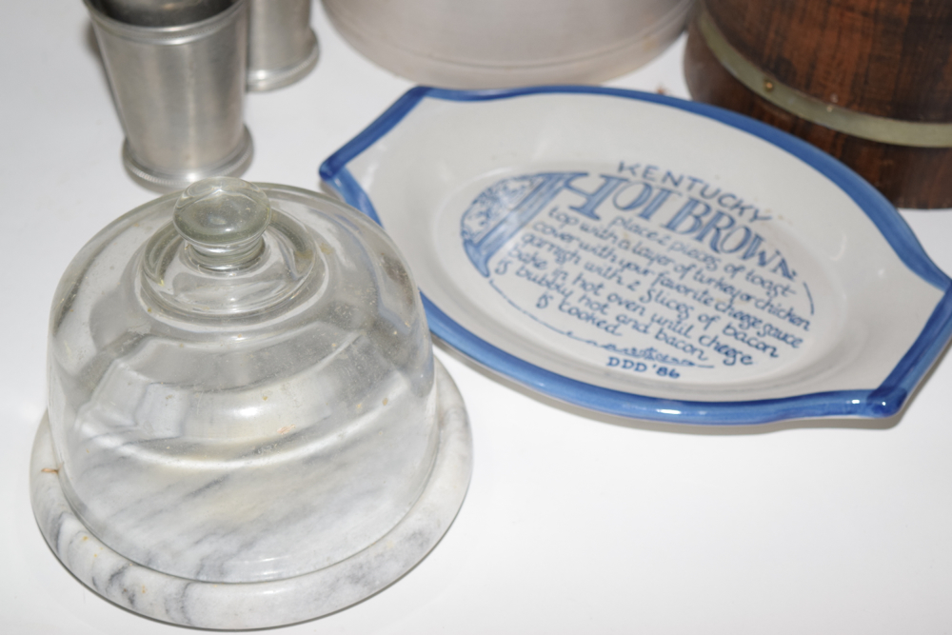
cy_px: 318
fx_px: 1983
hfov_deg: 27.0
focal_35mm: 75
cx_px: 476
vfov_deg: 18.2
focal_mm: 50
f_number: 5.6
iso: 560
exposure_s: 1/60
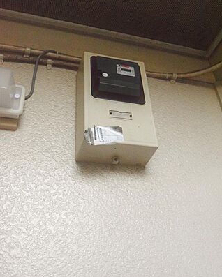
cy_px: 128
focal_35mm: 34
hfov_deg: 43.4
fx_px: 279
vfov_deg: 52.8
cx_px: 111
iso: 12800
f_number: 11
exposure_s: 1/500
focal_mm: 20
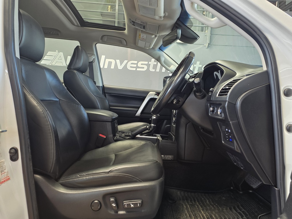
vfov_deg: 58.9
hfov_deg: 73.9
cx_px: 146
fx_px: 194
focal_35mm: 23
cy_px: 110
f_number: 1.7
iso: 200
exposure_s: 1/100
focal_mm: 6.25
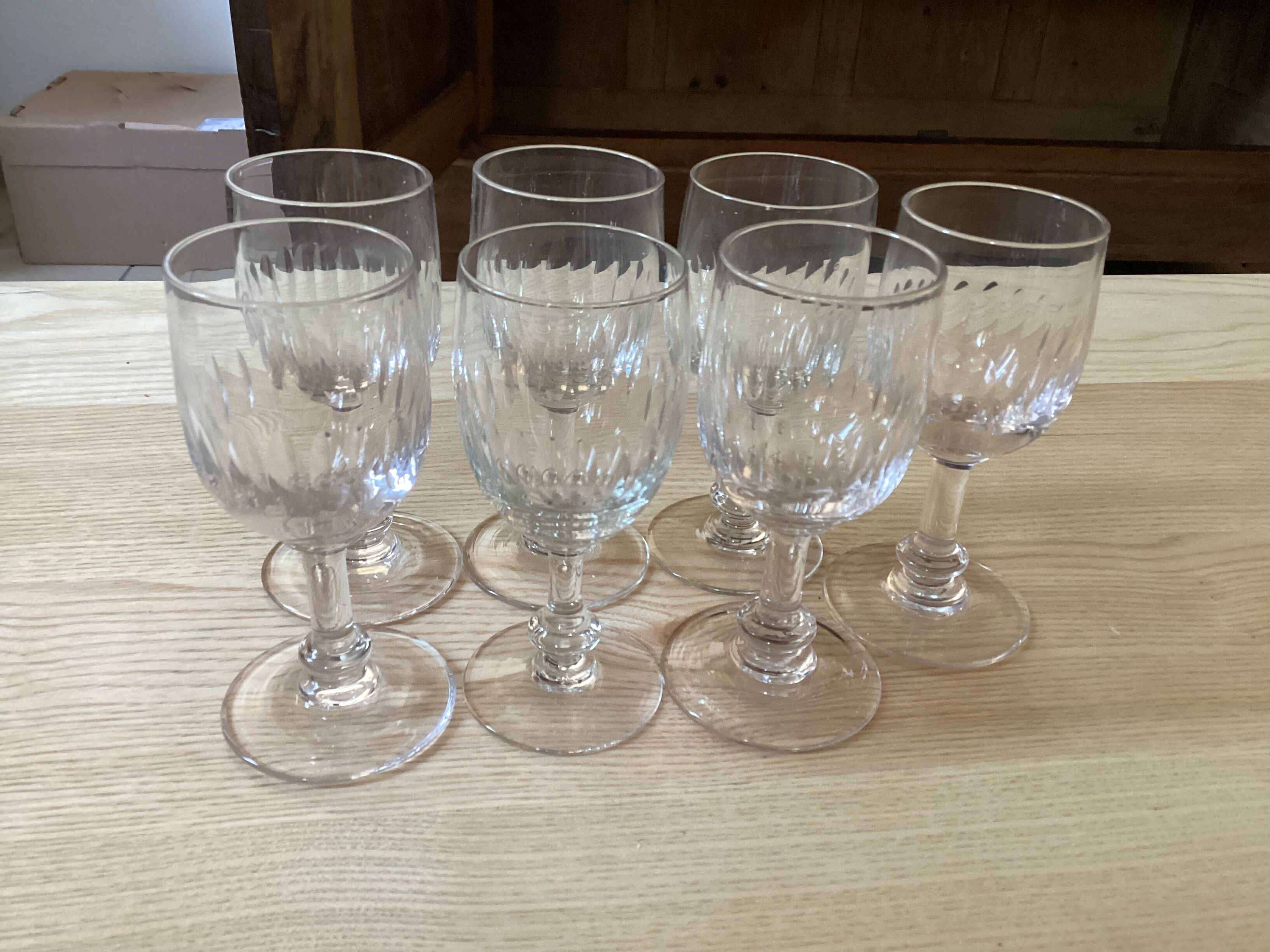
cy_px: 476
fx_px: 1137
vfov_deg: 45.4
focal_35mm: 31
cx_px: 635
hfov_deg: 58.4
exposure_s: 1/33
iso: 320
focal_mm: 3.3
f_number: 2.4
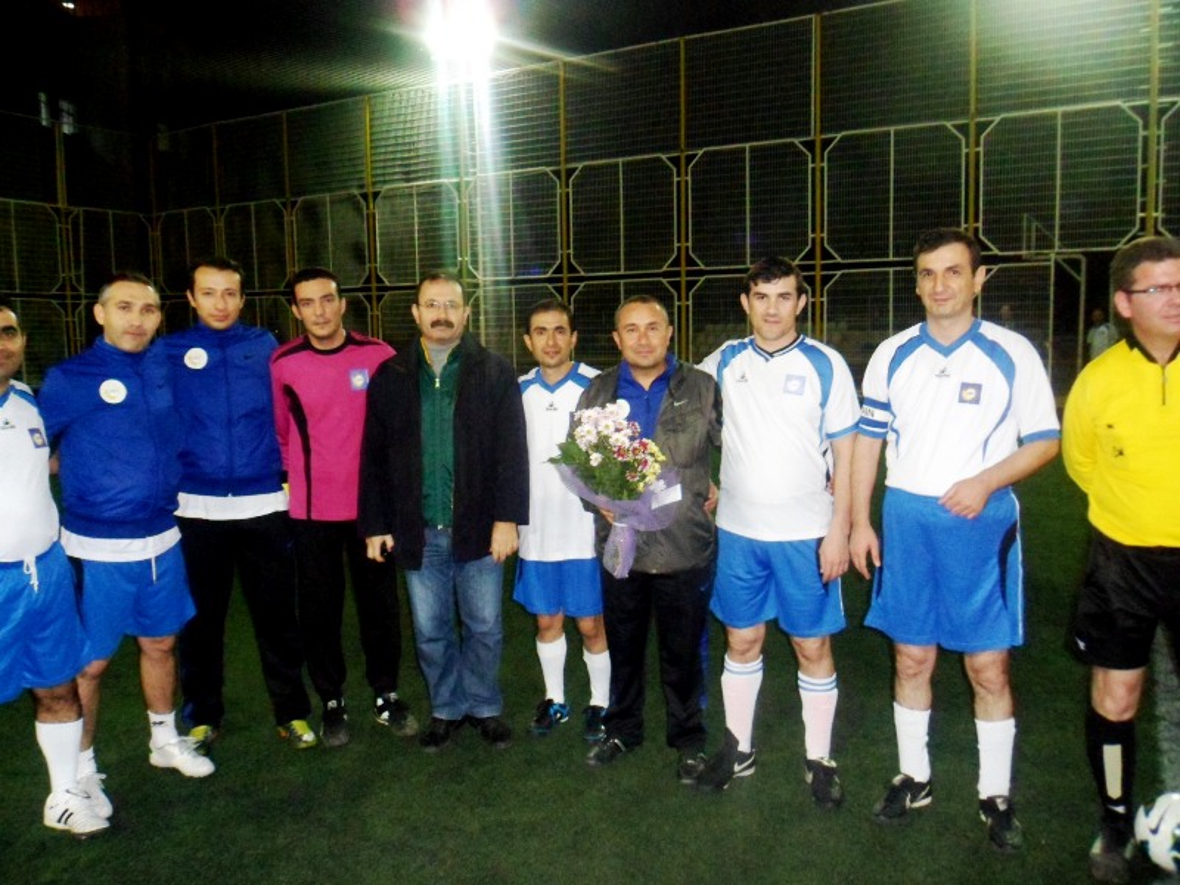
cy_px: 442
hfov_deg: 65.3
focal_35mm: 27
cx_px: 590
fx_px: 920
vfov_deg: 51.4
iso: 640
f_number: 3.3
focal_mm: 4.9
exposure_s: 1/30
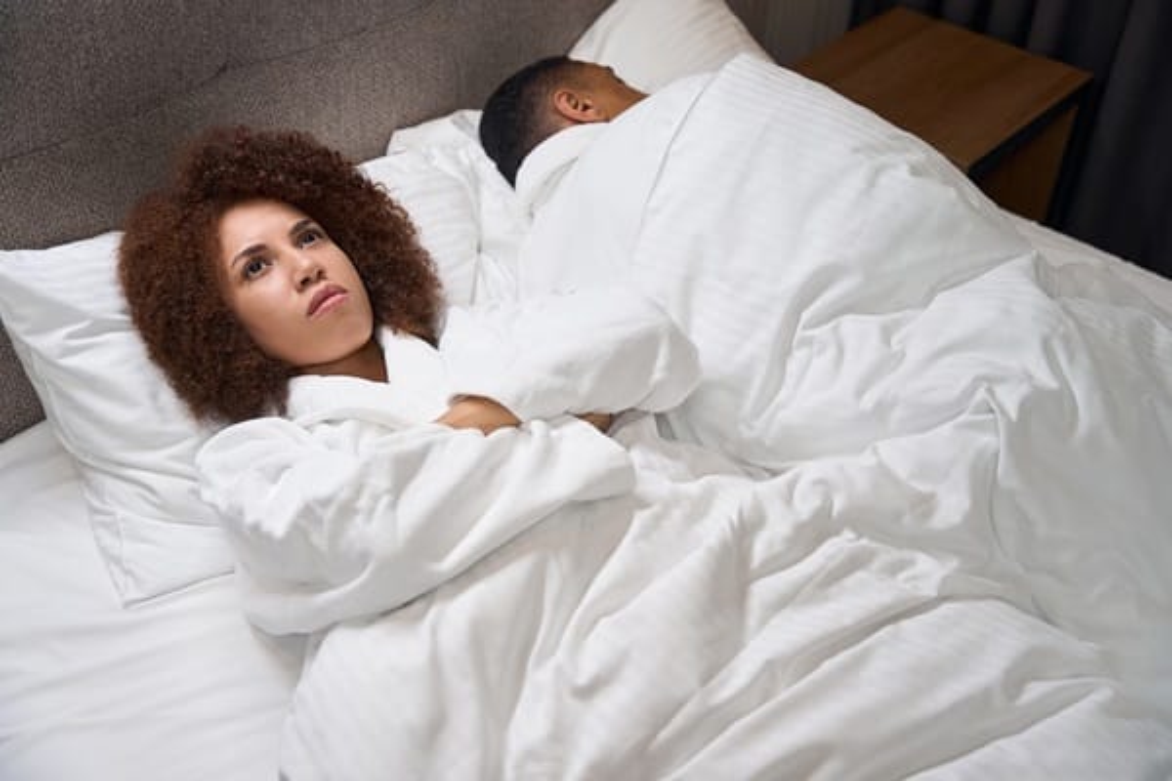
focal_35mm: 41
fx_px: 1348
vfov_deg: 32.3
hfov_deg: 47.0
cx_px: 586
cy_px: 390
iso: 800
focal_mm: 41.4
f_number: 2.8
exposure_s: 1/250
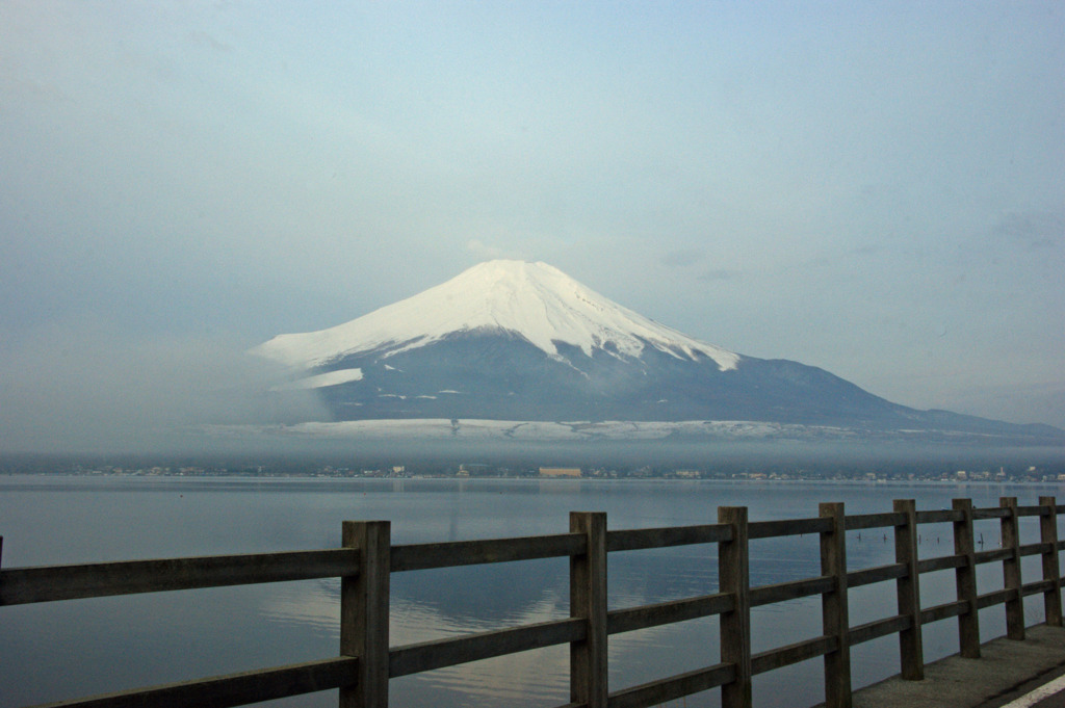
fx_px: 1153
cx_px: 532
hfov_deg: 49.6
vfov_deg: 34.2
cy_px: 354
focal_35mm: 39
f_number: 22
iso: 400
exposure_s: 1/60
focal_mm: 26
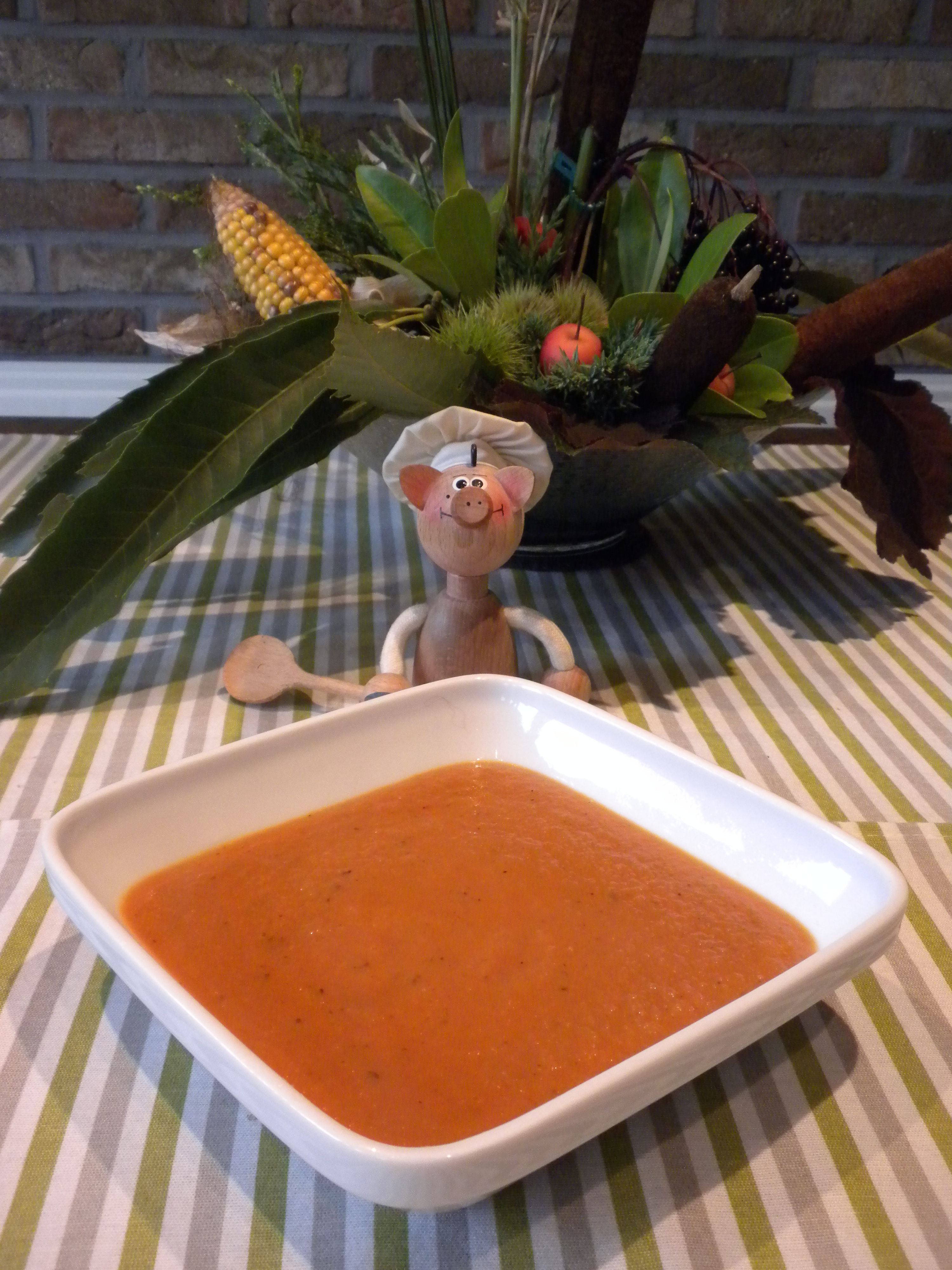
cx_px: 476
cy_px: 635
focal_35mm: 37
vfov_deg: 50.1
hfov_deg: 38.7
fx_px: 1357
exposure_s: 1/53.2
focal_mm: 6.6
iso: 400
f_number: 3.5
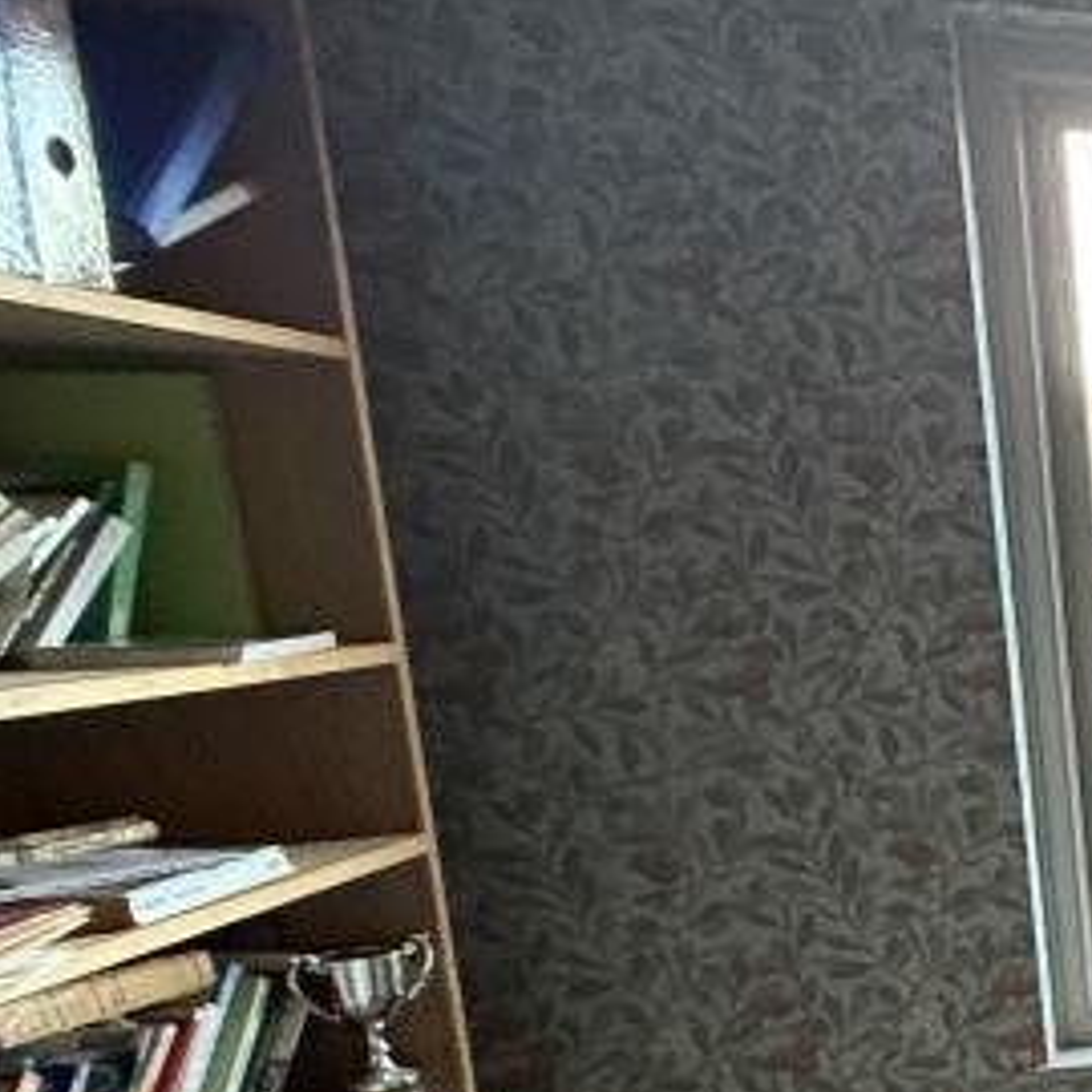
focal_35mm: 47
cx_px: 1933
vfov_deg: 35.2
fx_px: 1677
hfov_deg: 22.4
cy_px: 829
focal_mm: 2.22
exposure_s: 1/60
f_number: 2.2
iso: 400
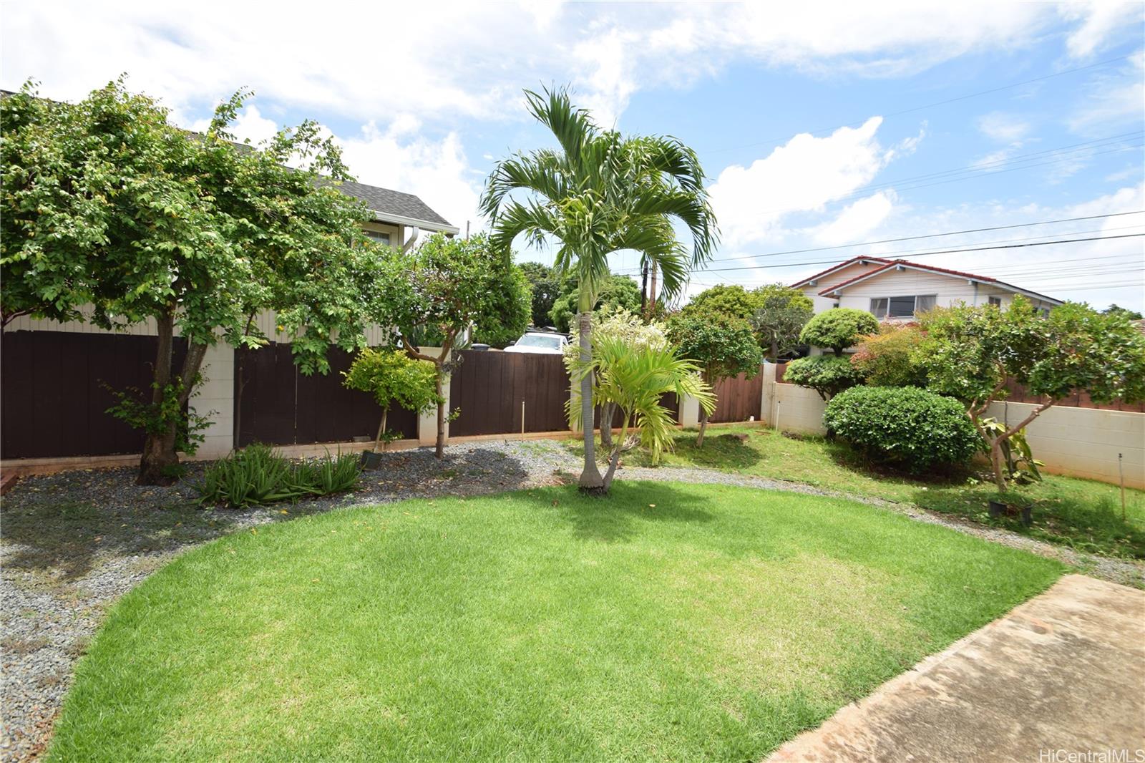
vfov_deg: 77.3
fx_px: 477
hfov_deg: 100.4
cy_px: 382
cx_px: 572
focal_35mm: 15
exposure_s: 1/200
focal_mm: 10
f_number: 8
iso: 100
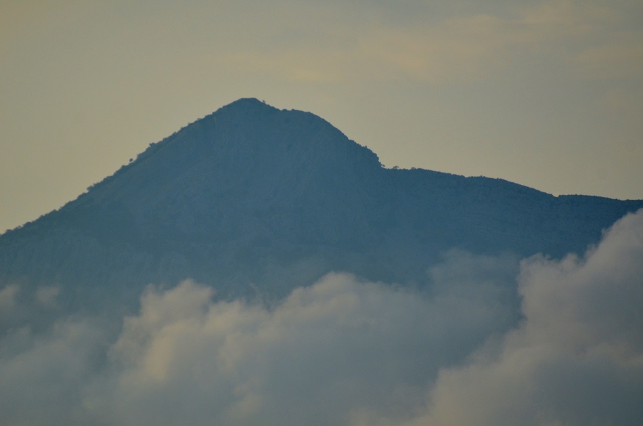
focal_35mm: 405
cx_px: 322
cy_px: 213
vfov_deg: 3.4
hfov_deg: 5.1
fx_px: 7218
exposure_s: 1/4000
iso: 640
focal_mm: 270
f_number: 5.6
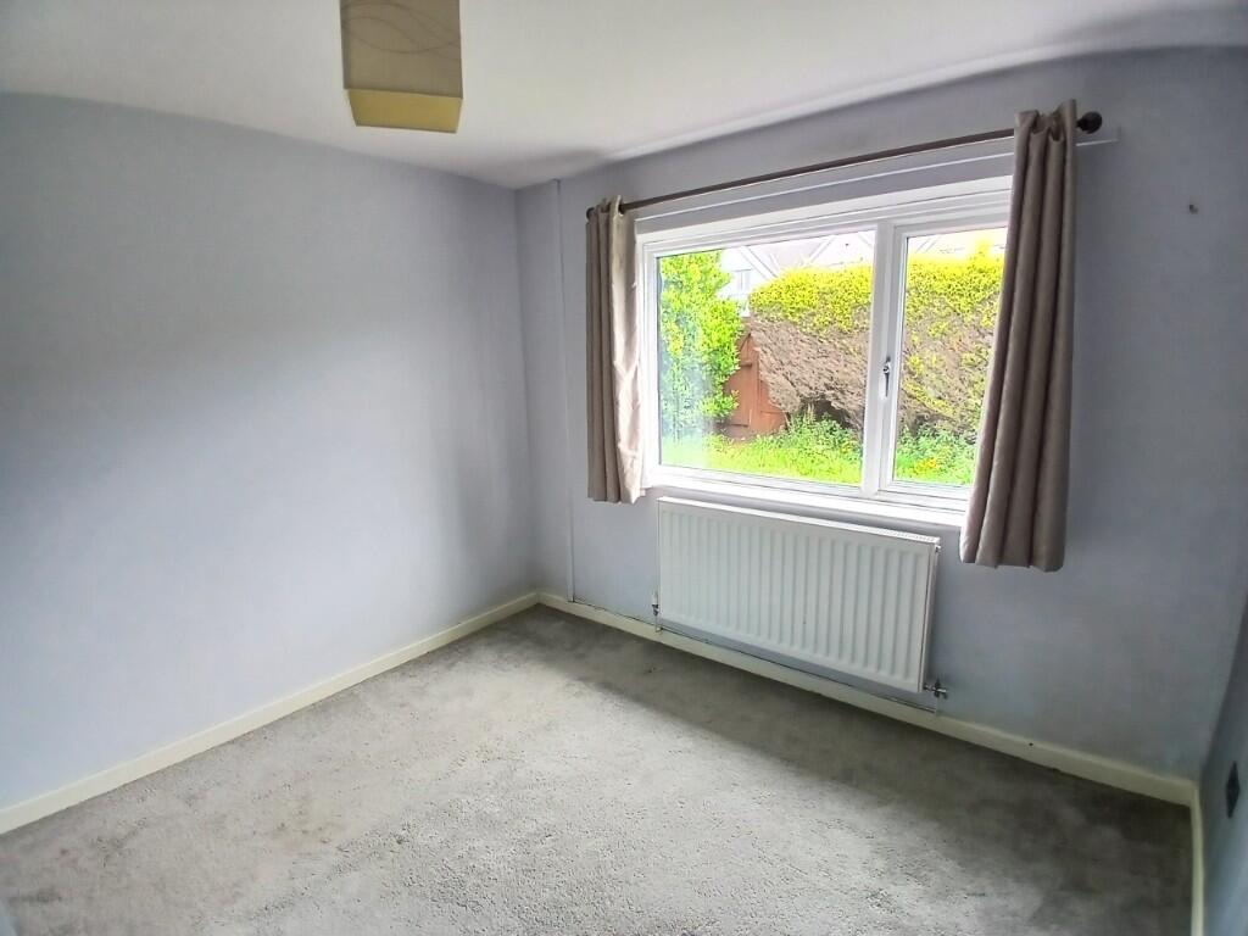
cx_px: 624
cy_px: 468
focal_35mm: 17
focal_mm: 1.4
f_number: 2.2
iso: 64
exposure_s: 1/50
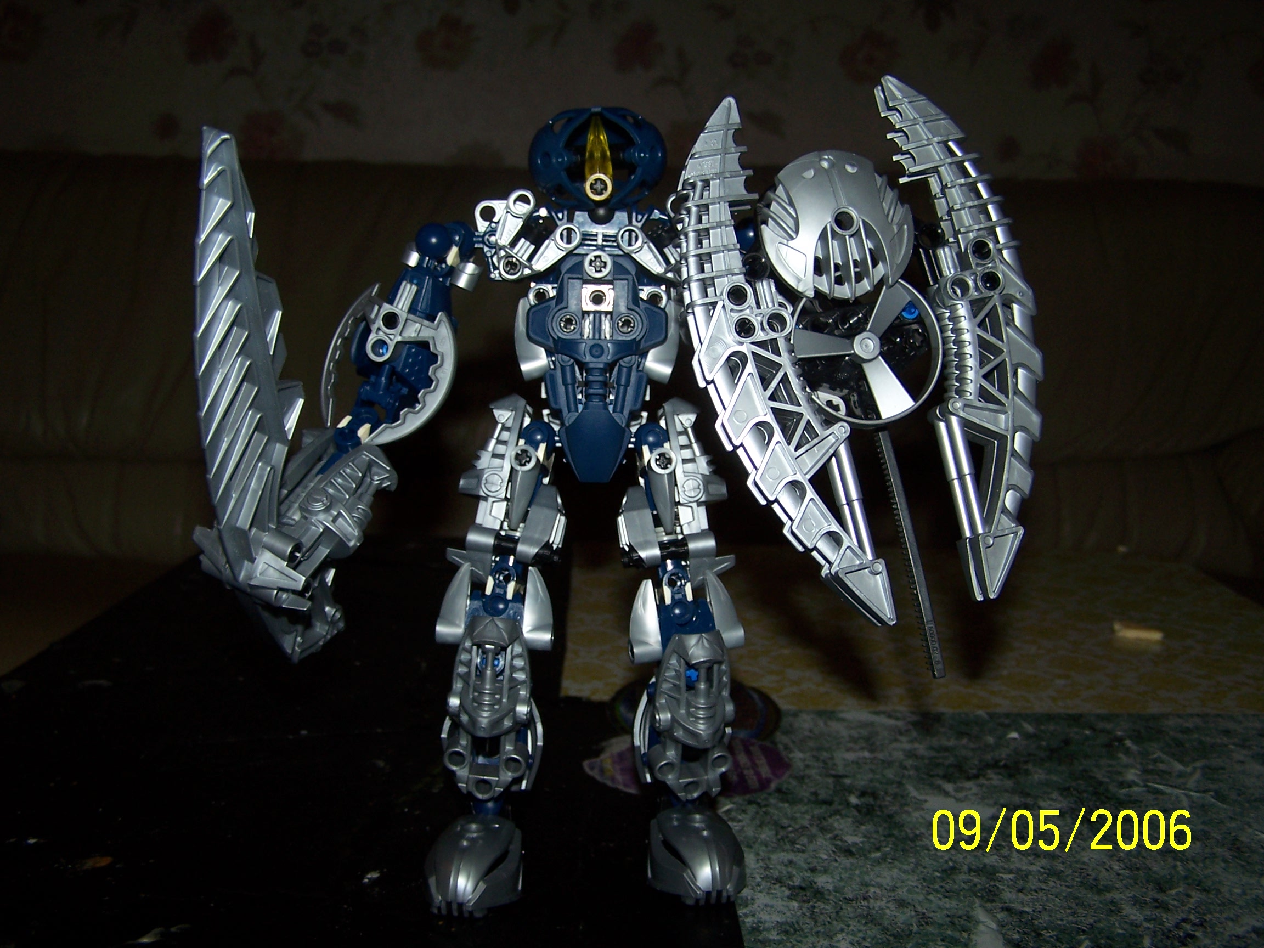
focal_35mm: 38
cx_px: 632
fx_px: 1388
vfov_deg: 37.7
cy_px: 474
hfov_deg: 49.0
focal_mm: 6.3
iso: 80
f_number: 2.8
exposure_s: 1/60
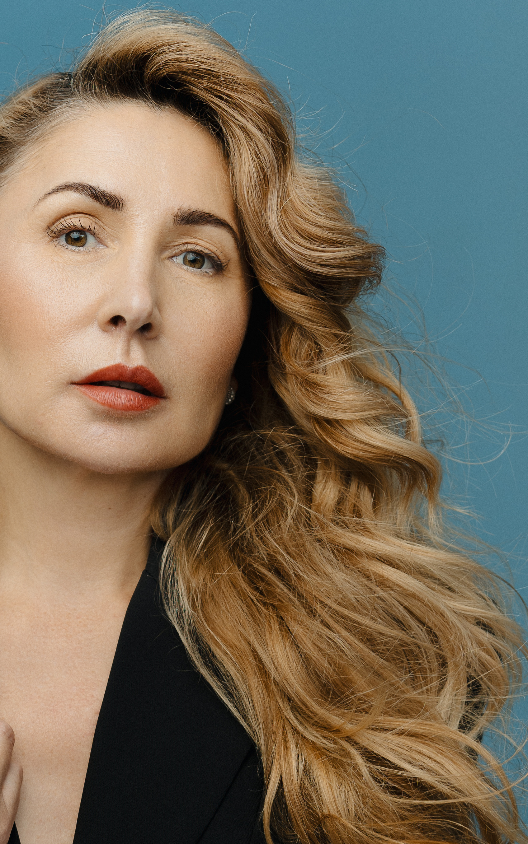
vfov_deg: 27.3
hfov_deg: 17.3
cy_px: 585
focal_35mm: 75
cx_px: 133
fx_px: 1726
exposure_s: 1/200
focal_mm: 35
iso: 100
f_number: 4
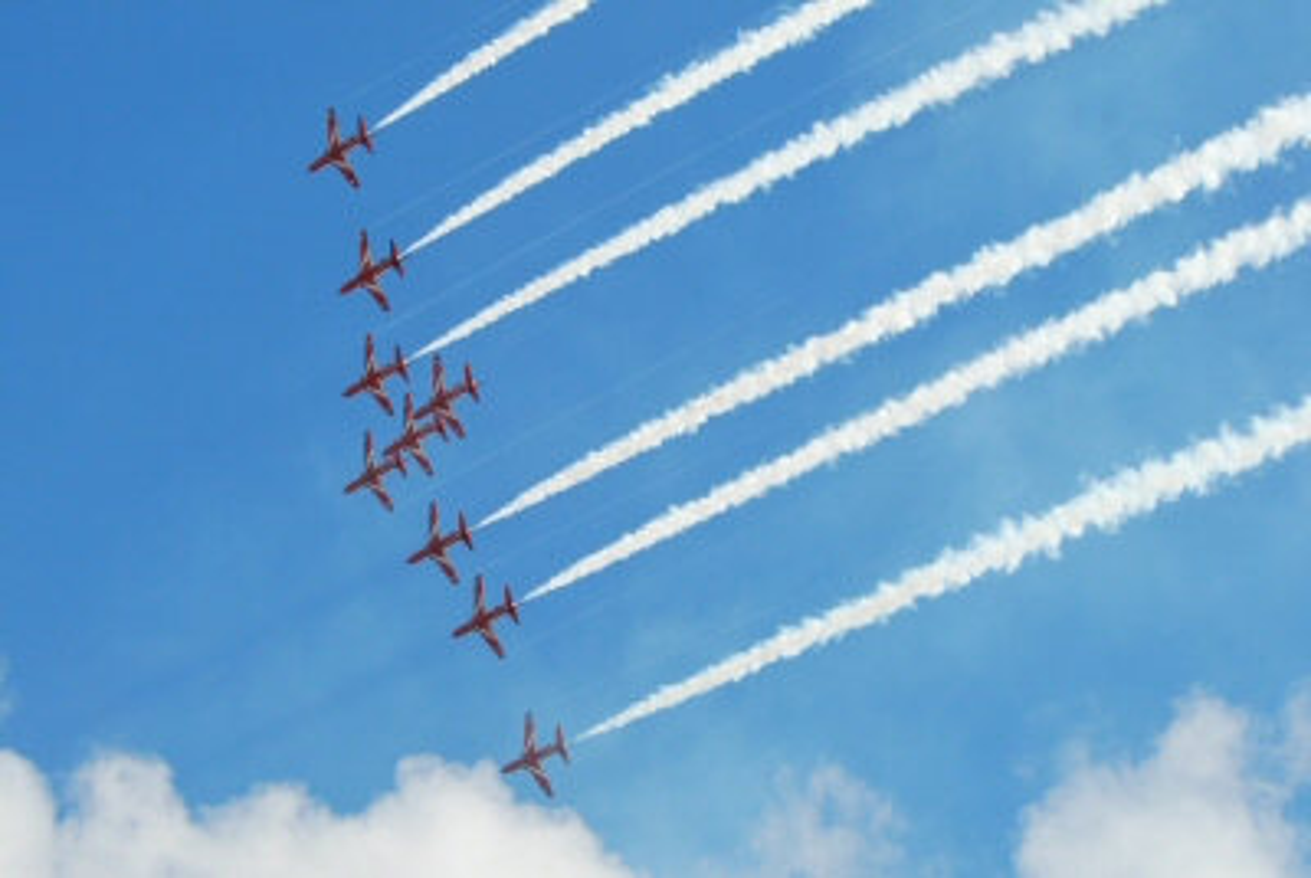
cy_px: 439
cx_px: 656
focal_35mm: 120
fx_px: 4376
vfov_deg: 11.5
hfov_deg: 17.0
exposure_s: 1/750
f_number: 9.5
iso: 400
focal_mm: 80
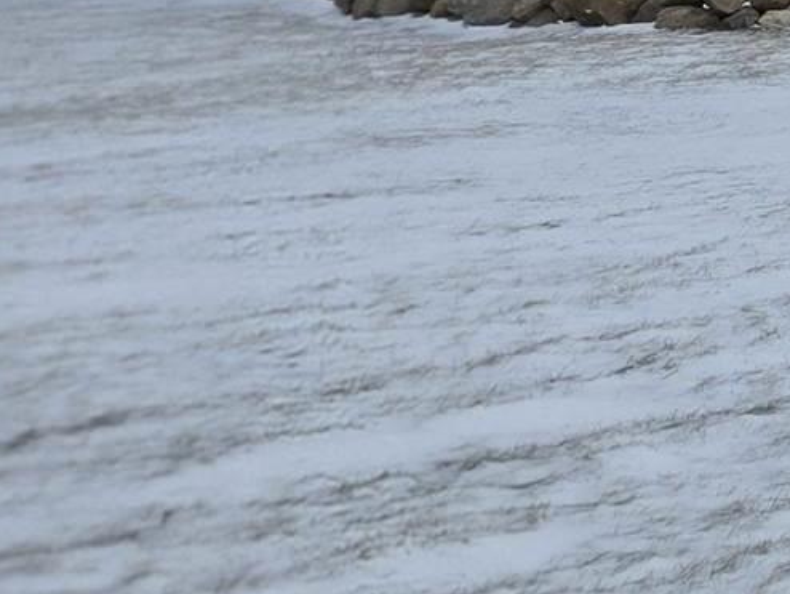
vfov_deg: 10.1
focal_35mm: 143
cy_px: -221
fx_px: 3265
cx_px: 2444
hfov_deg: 10.0
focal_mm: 6.3
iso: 80
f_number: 1.7
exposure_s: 1/7944
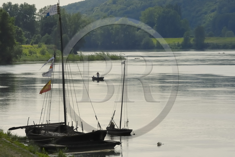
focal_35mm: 300
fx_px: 1958
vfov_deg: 4.6
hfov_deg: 6.9
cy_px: 78
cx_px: 118
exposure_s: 1/160
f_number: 11
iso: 100
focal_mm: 200
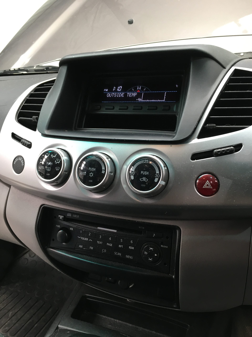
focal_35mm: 29
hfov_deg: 48.2
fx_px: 281
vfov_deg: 61.7
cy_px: 168
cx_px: 126
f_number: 2.2
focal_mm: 4.15
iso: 100
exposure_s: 1/33
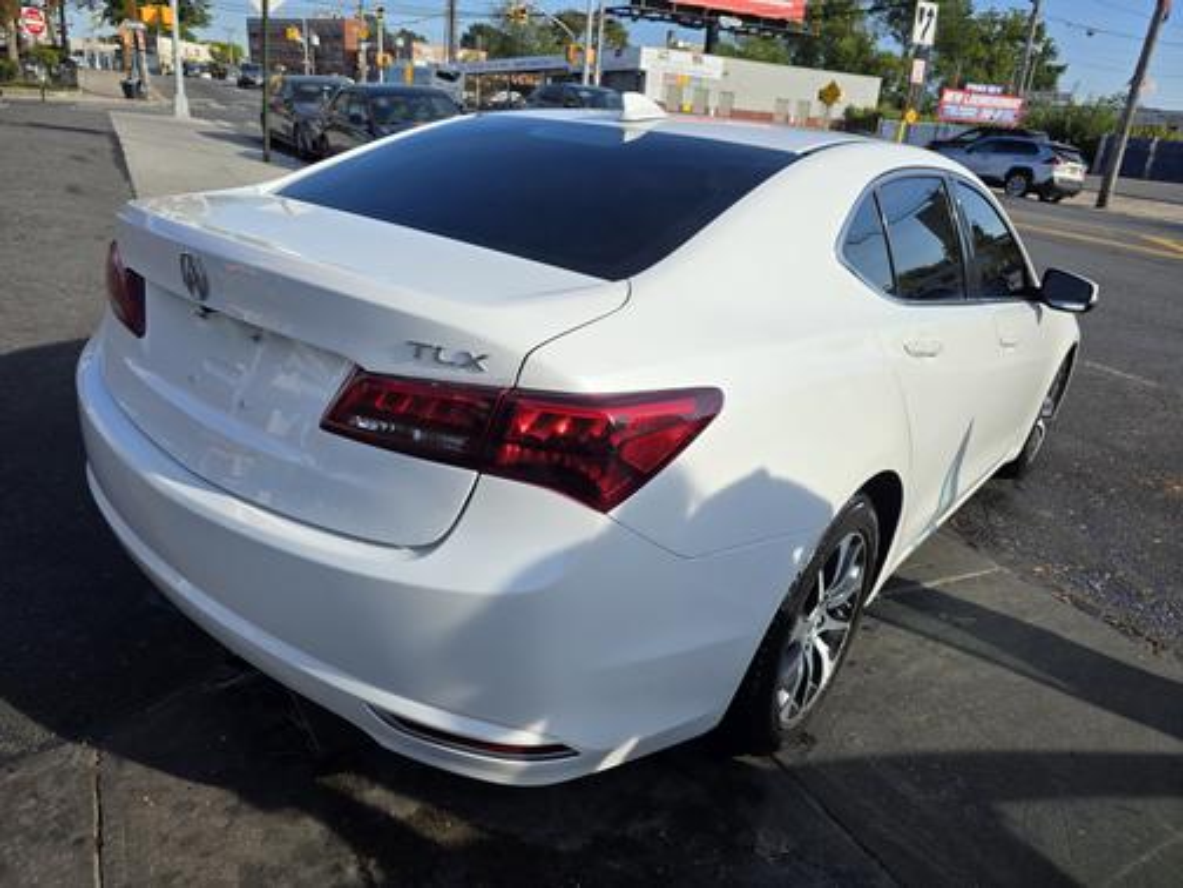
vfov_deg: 58.9
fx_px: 786
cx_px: 592
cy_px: 444
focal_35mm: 23
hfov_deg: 73.9
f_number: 1.7
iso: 80
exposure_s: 1/5778
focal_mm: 6.3
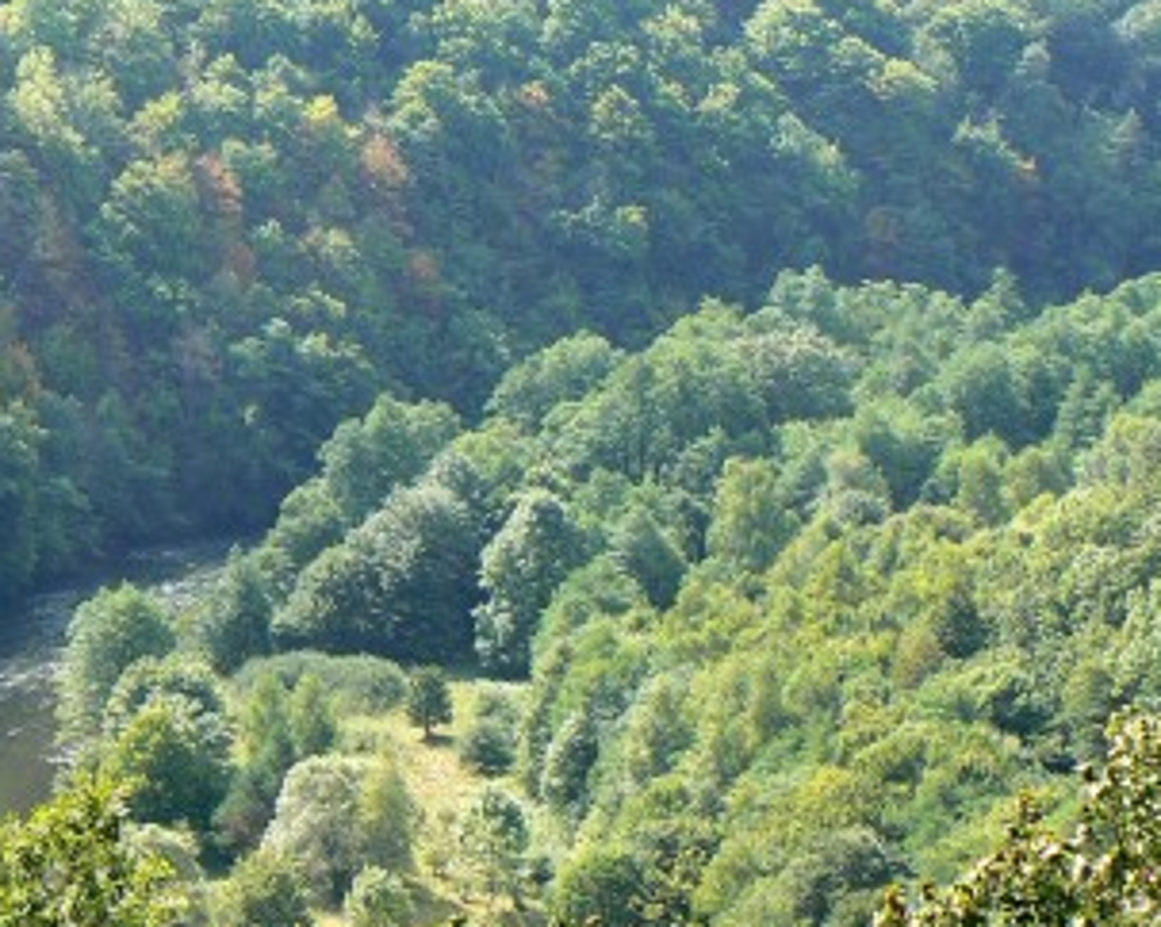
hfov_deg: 13.0
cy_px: 433
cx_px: 73
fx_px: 5048
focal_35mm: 147
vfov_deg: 10.5
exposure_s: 1/200
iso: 100
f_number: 5.6
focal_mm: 12.6
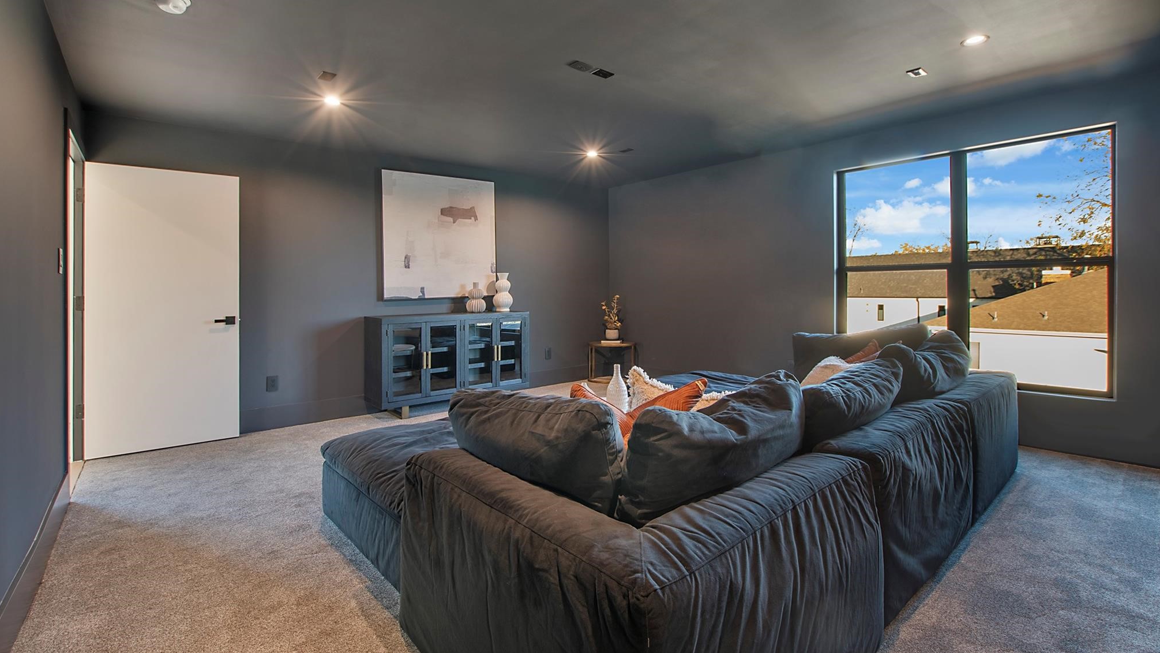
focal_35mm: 16
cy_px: 292
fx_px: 492
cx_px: 580
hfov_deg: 99.4
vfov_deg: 66.9
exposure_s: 1/10
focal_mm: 10
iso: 100
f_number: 7.1
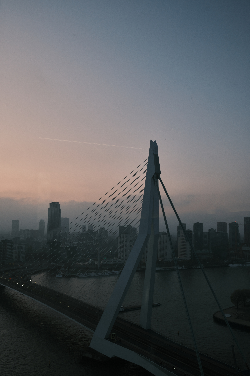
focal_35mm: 30
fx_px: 312
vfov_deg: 61.9
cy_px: 188
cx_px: 125
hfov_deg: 43.6
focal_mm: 20
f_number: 13
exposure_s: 1/28
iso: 800
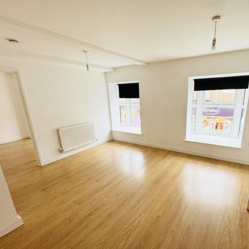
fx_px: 146
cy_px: 136
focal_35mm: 18
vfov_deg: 80.5
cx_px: 154
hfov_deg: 79.4
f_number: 2.2
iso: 250
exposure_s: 1/100
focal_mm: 2.22
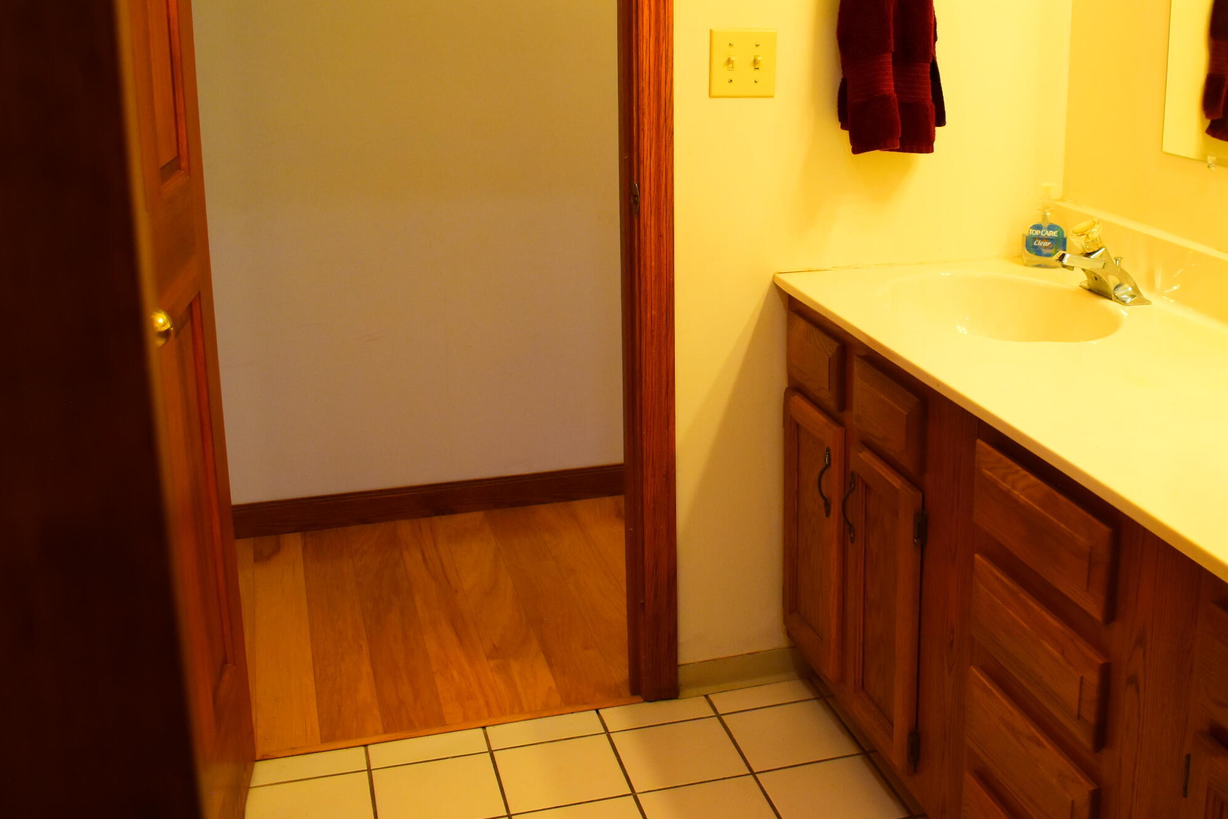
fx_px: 1398
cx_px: 800
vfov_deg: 32.5
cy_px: 312
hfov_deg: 46.8
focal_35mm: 41
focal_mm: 18
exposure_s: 1/60
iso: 450
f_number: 4
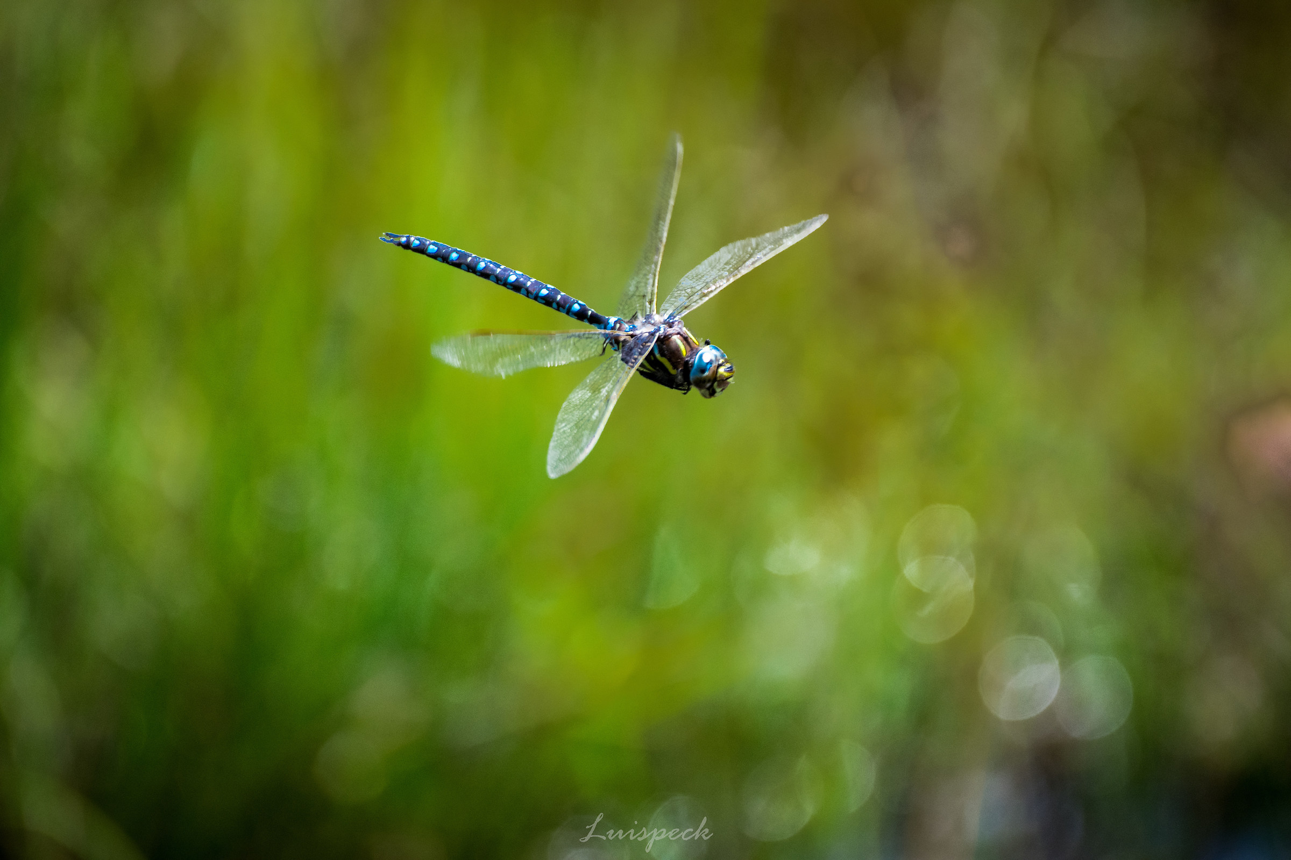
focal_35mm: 450
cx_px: 646
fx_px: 16136
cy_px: 430
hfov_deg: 4.6
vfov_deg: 3.1
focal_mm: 300
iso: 800
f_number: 5.6
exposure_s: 1/1000
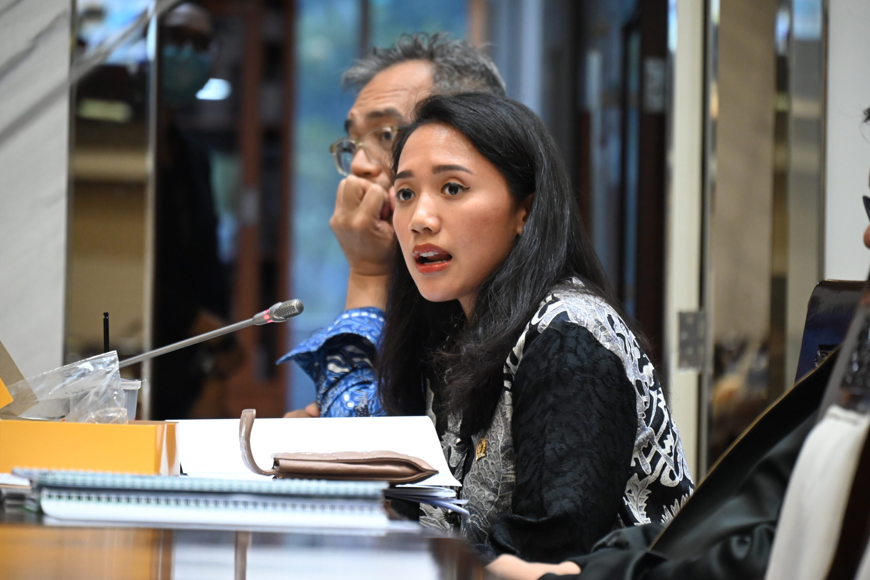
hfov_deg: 10.3
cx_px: 435
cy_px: 290
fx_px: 4833
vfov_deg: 6.9
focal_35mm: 200
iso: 4000
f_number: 6.3
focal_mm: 200
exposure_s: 1/125
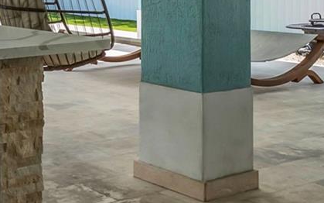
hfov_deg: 25.6
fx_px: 618
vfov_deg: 17.6
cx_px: -88
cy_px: -53
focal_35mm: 70
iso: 100
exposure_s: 1/100
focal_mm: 12
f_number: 9
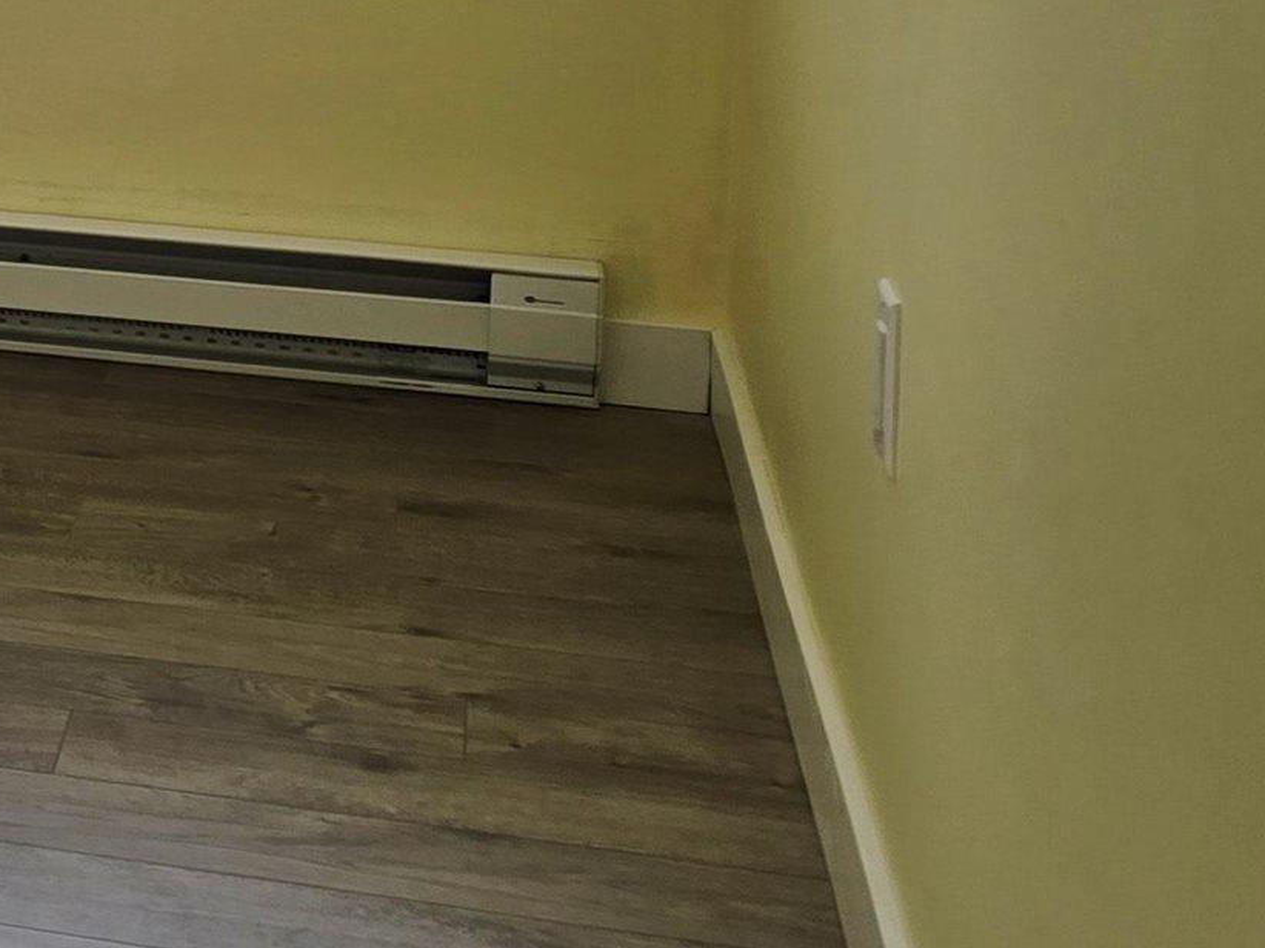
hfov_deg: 20.5
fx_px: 3142
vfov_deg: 16.1
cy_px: -332
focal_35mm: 86
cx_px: -443
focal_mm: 6.3
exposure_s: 1/204
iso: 12
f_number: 1.7
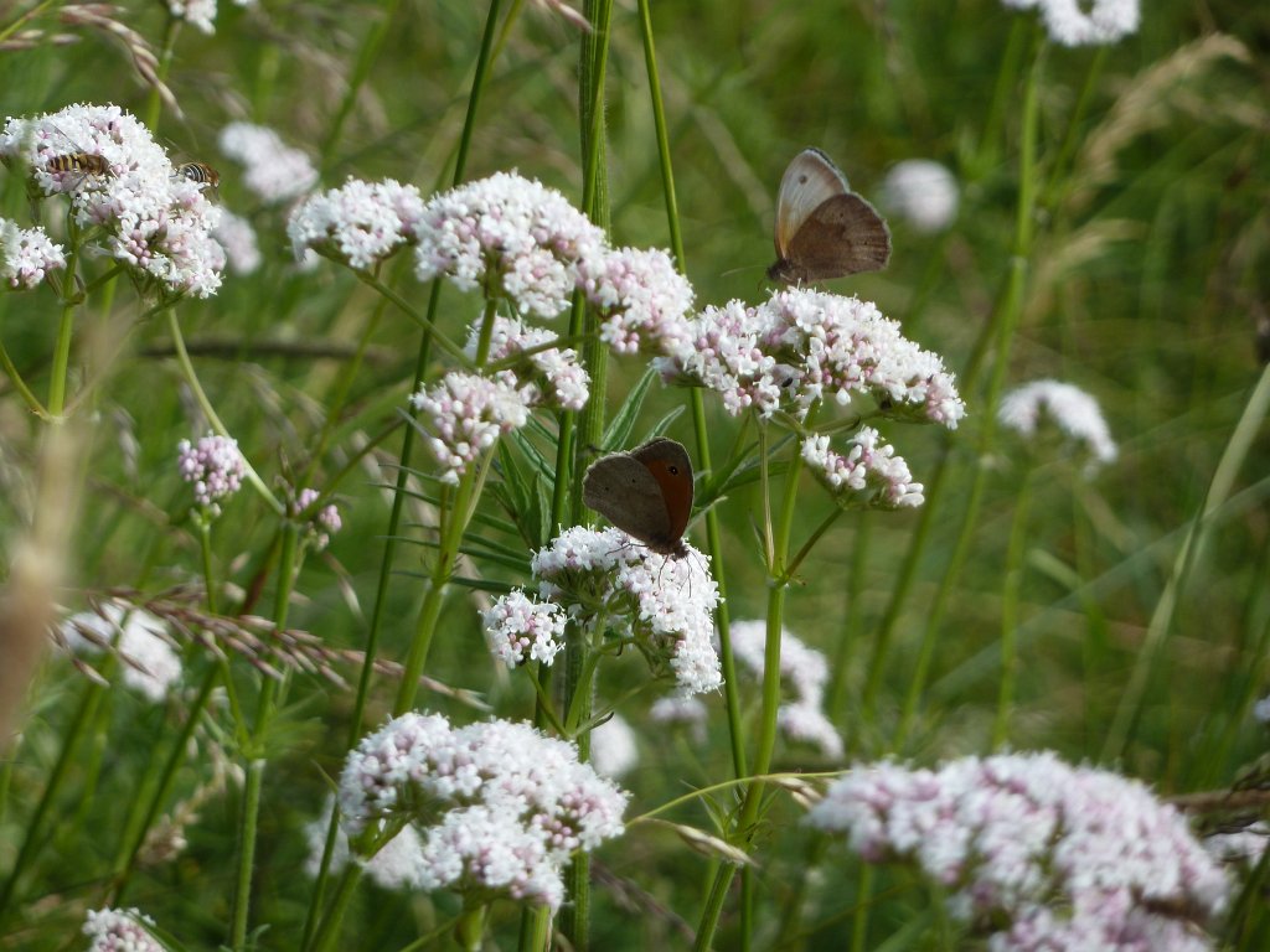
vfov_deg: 5.0
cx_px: 635
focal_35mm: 300
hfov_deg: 6.6
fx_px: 11006
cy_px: 476
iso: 80
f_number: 4.9
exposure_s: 1/250
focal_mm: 49.2
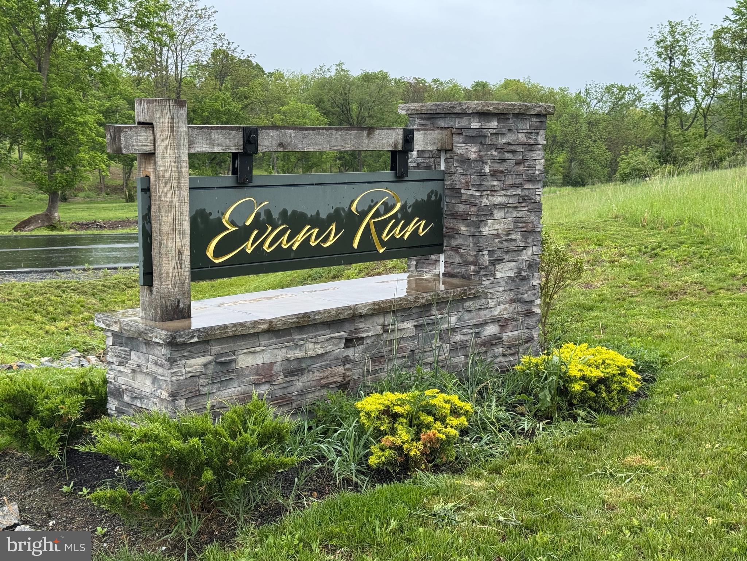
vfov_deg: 30.3
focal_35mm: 48
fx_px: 1036
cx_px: 374
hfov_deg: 39.7
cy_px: 280
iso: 64
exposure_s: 1/739
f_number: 1.78
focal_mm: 6.76
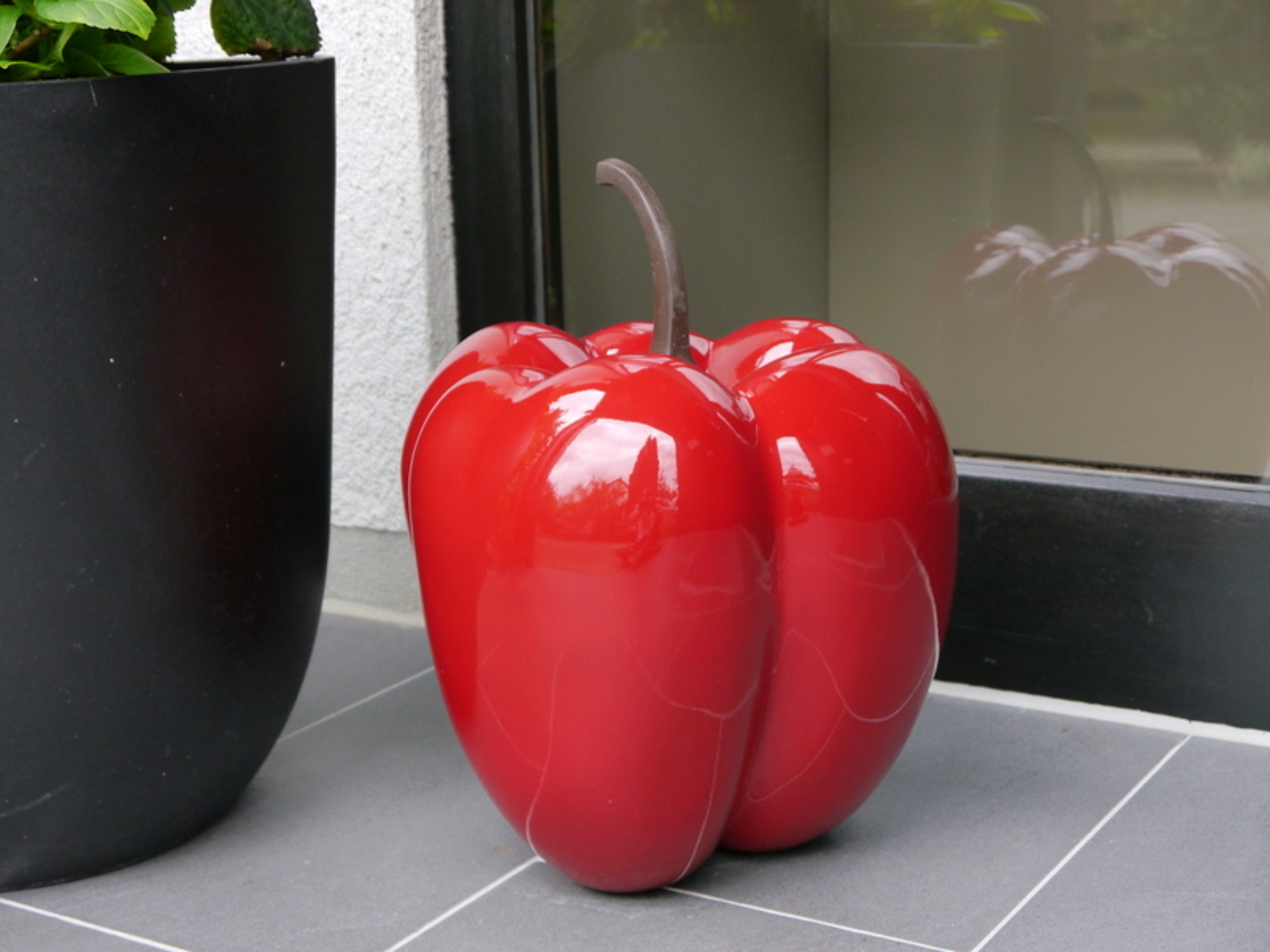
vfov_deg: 25.2
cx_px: 635
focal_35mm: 58
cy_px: 476
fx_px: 2128
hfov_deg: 33.2
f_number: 4.9
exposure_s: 1/60
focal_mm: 29
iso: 640
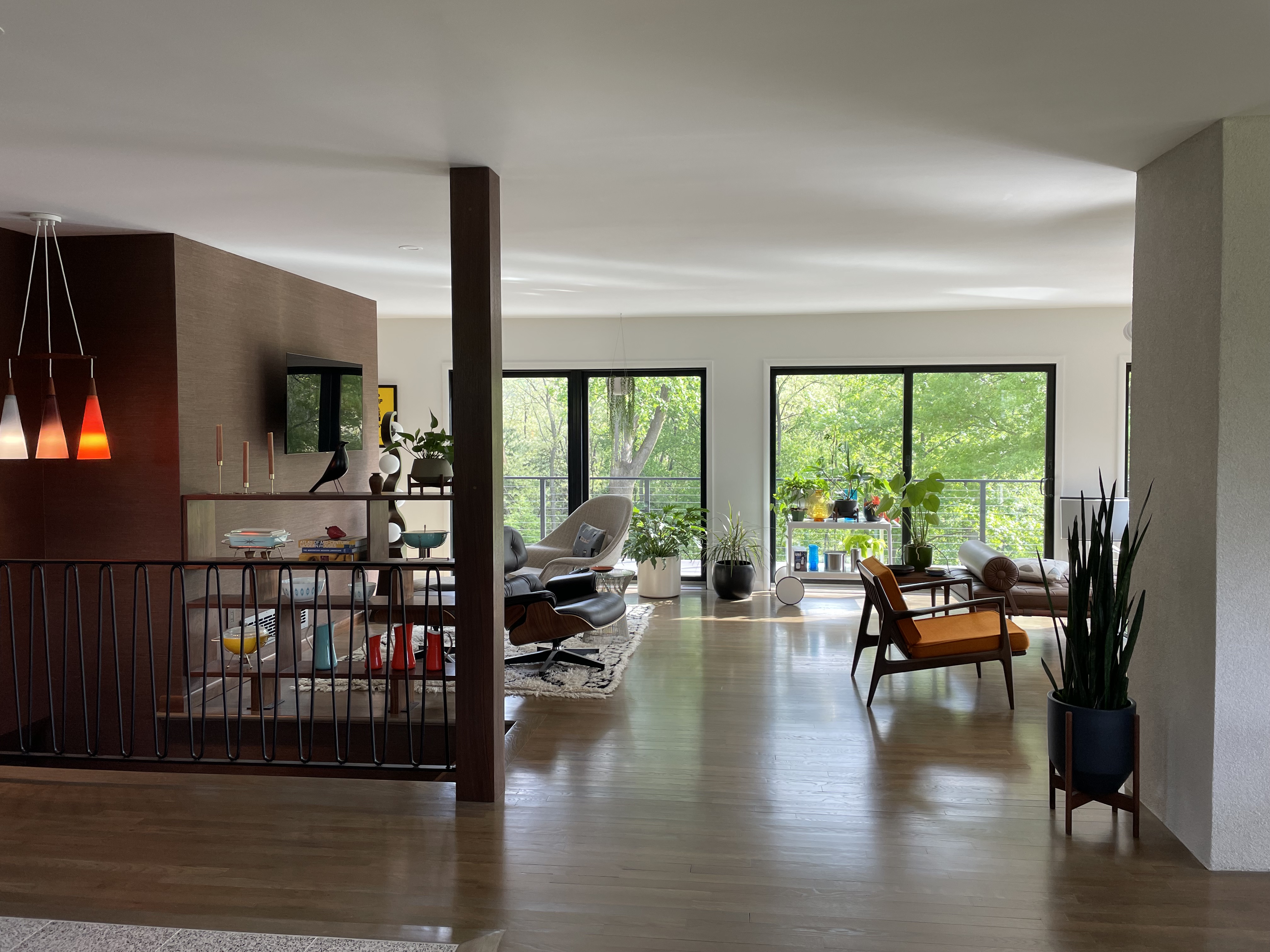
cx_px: 635
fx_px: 954
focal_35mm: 26
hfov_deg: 67.3
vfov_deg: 53.1
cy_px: 476
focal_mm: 4.2
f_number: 1.6
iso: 40
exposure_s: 1/120
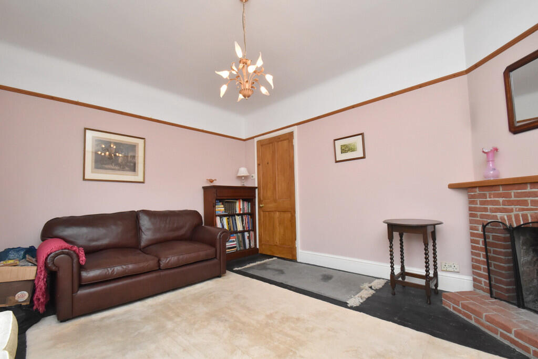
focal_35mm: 15
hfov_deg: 100.4
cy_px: 180
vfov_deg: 77.3
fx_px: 224
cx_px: 269
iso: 1600
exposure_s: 1/60
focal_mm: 10
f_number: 10
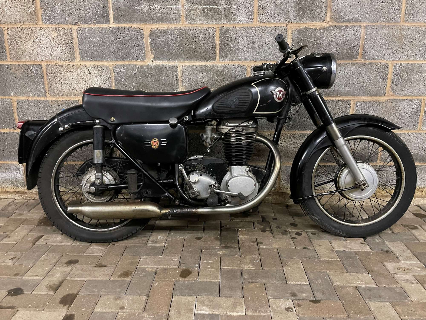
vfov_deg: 53.1
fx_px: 320
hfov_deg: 67.3
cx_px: 213
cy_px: 160
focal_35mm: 26
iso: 640
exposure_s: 1/25
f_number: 1.6
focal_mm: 4.2
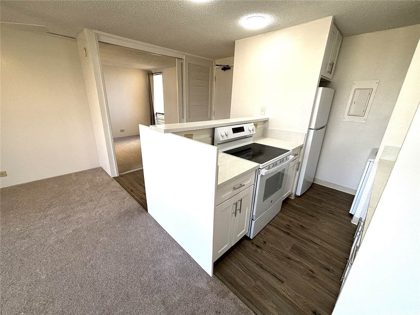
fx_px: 170
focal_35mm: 14
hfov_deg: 102.1
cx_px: 210
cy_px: 158
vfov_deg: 85.7
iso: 80
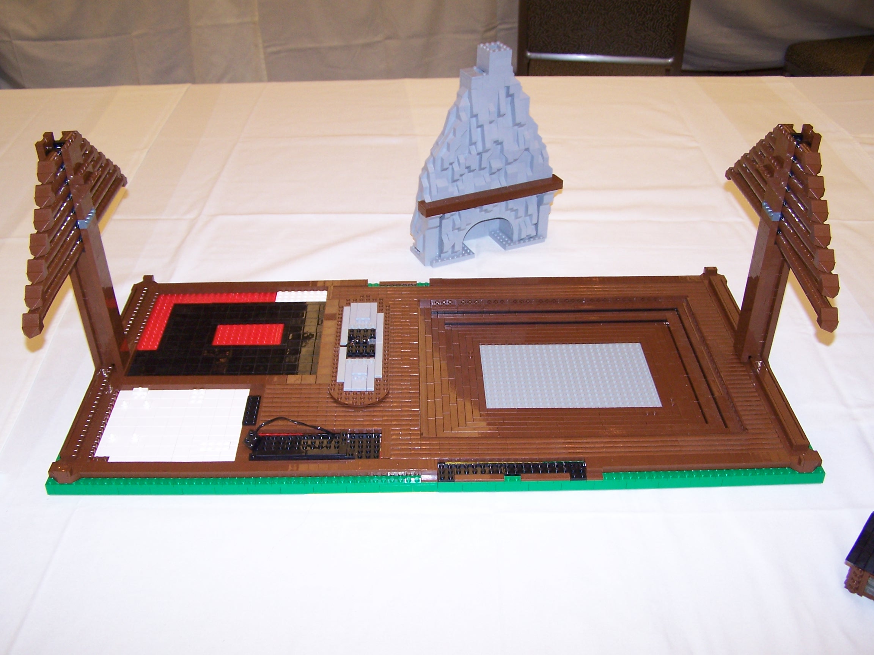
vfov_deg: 37.7
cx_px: 437
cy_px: 328
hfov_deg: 49.0
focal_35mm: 38
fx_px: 959
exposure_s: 1/60
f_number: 2.8
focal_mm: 6.3
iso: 140
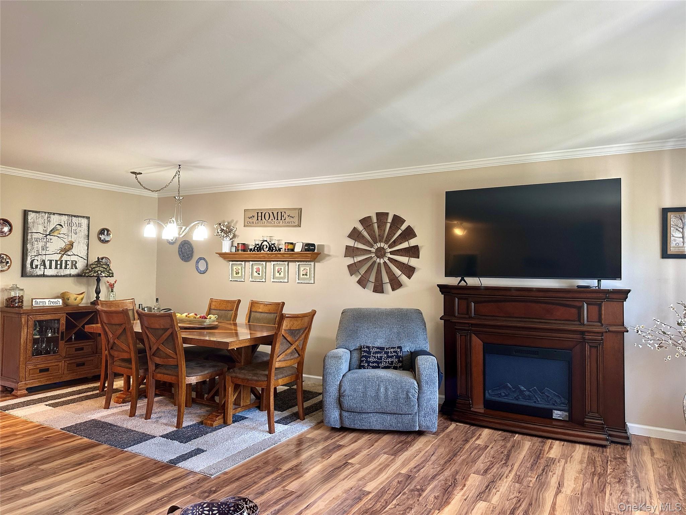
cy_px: 258
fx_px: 476
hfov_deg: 71.6
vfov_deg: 56.8
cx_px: 343
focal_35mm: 24
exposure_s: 1/60
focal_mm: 6.86
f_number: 1.78
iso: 160
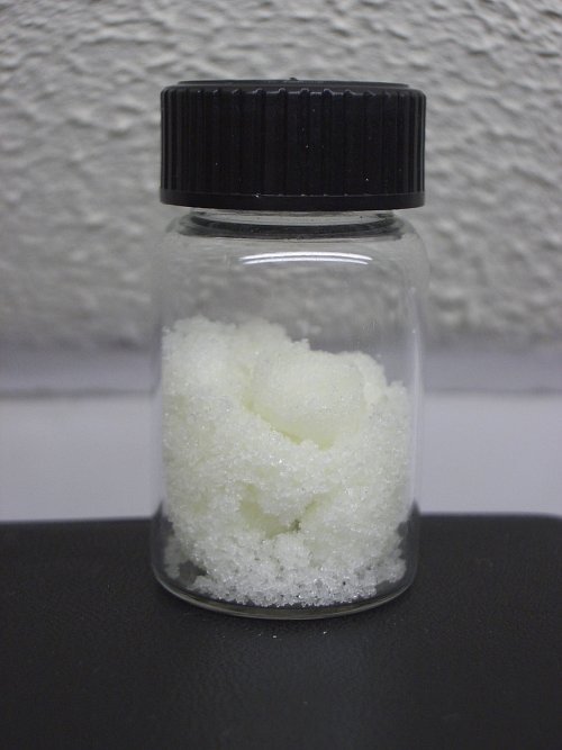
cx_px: 281
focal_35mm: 62
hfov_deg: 23.6
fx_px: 1343
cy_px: 375
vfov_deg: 31.2
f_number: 3.5
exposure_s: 1/100
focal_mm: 10.2
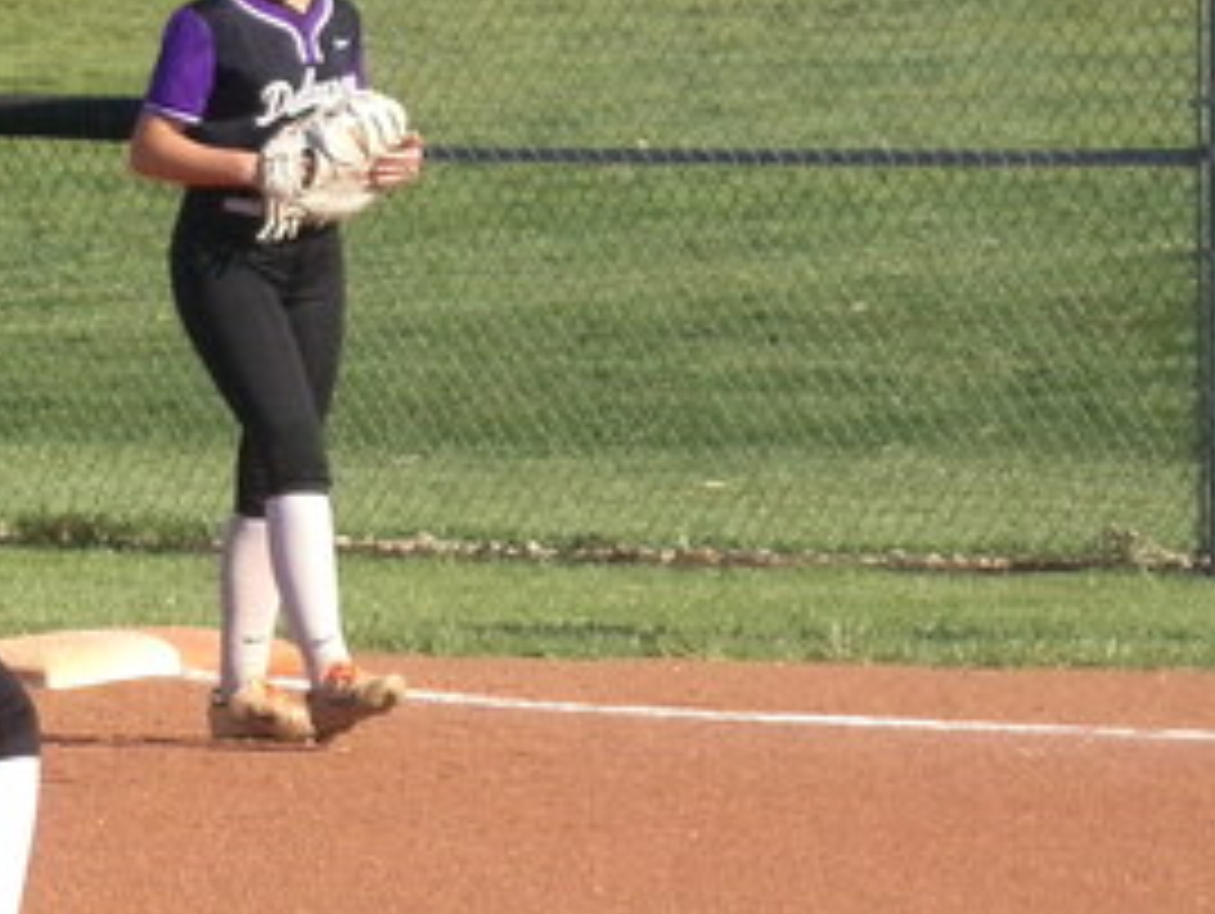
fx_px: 18514
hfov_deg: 3.8
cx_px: -72
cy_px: 621
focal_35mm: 527
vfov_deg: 2.8
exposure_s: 1/200
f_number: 17.39
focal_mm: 32
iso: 604
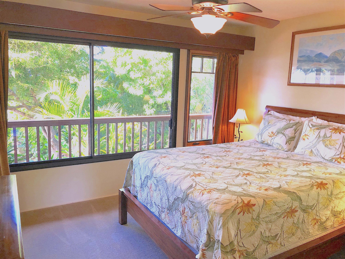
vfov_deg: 49.7
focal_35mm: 28
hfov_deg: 63.4
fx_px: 279
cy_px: 130
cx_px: 172
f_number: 1.8
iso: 40
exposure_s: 1/30
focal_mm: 3.99
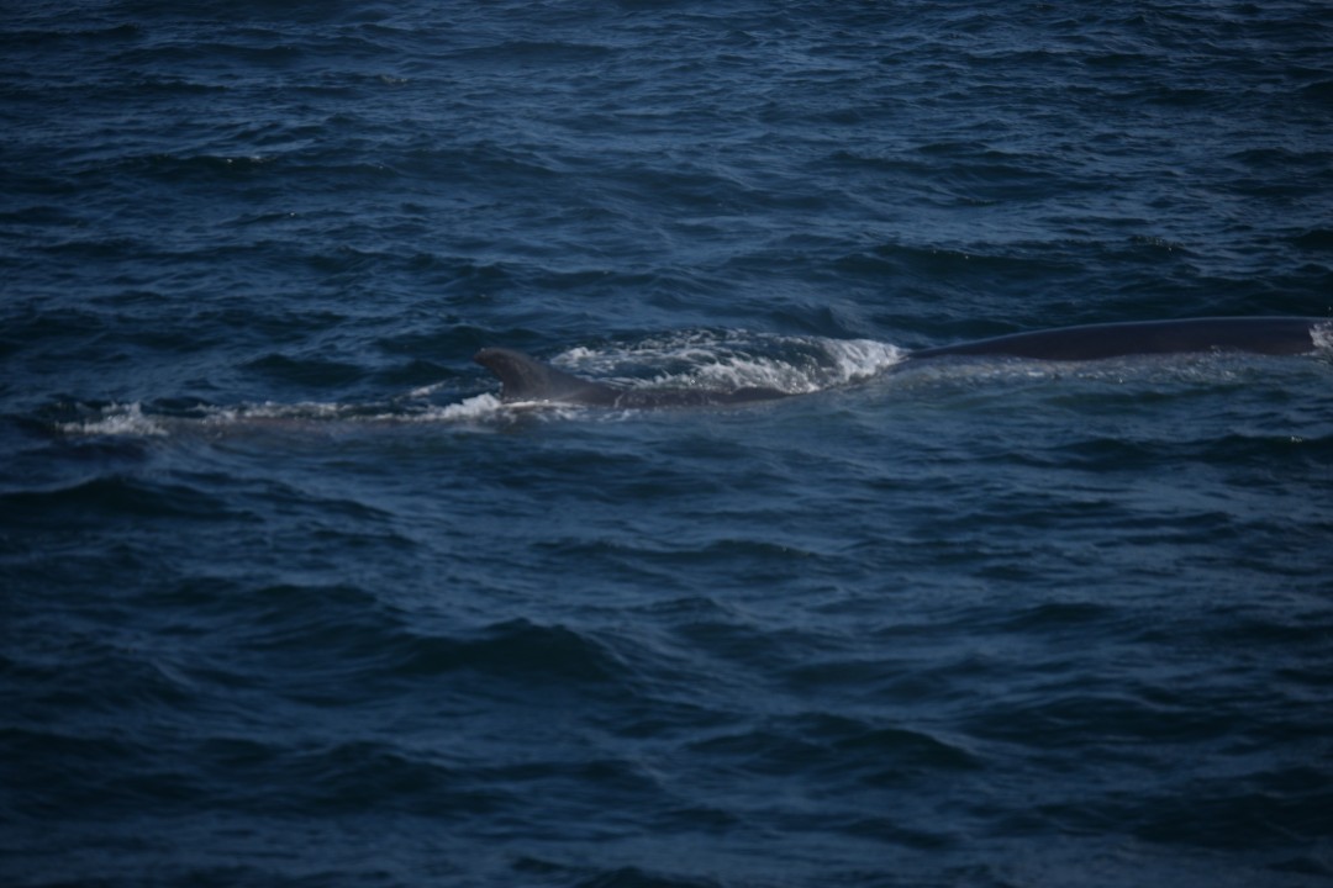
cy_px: 444
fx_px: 6942
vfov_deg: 7.3
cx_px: 666
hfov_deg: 11.0
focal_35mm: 188
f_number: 4.8
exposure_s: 1/4000
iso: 200
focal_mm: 125
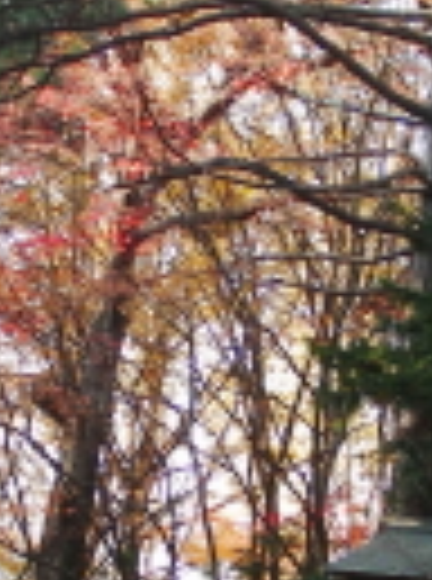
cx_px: 191
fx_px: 2224
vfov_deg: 14.8
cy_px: 418
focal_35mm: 133
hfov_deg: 11.1
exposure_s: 1/58.4
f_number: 3.5
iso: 50
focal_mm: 6.3
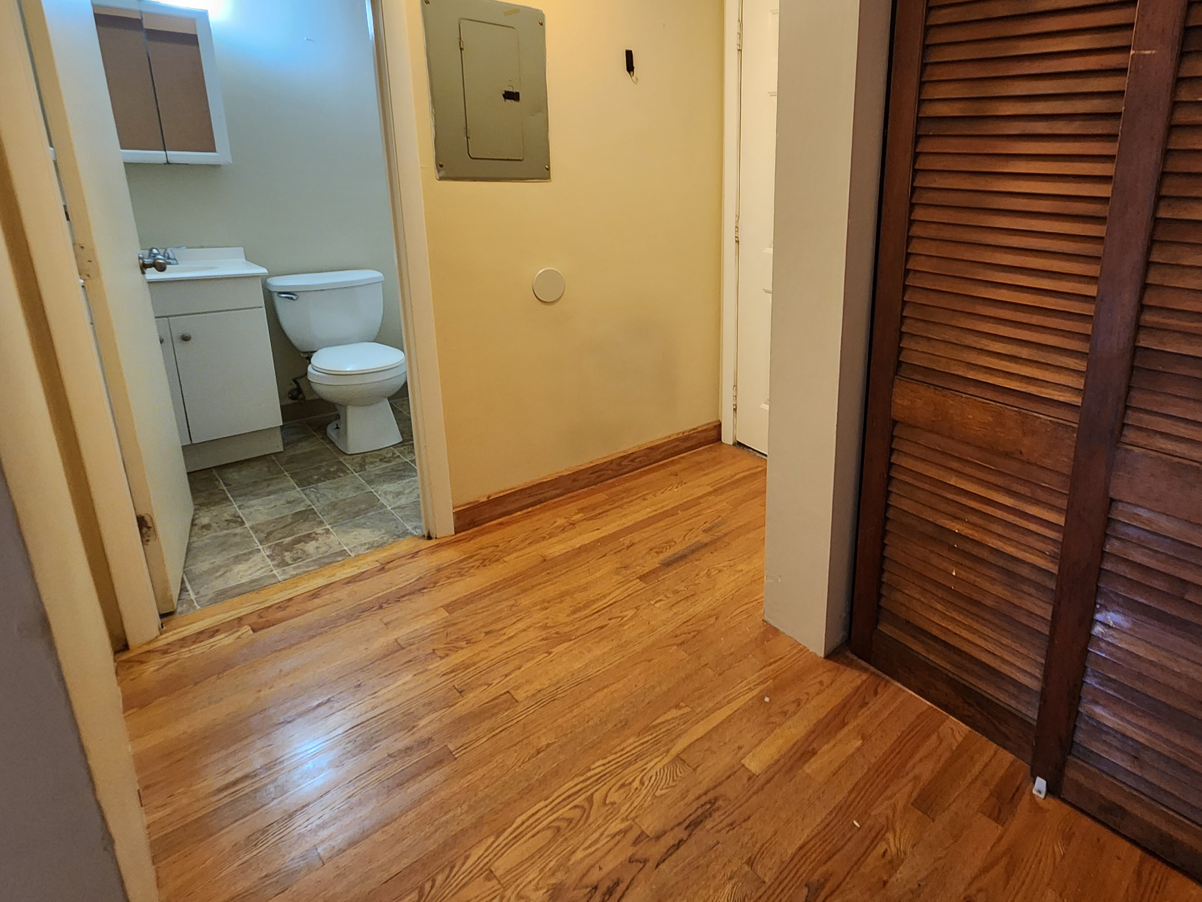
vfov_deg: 70.4
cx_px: 789
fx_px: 625
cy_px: 335
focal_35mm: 18
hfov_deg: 85.1
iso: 400
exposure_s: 1/30
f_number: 2.2
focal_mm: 2.2
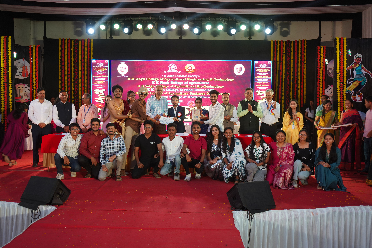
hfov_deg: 51.9
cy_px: 124
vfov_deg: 35.9
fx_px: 382
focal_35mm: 37
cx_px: 186
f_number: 5.6
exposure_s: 1/125
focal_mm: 37
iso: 1000
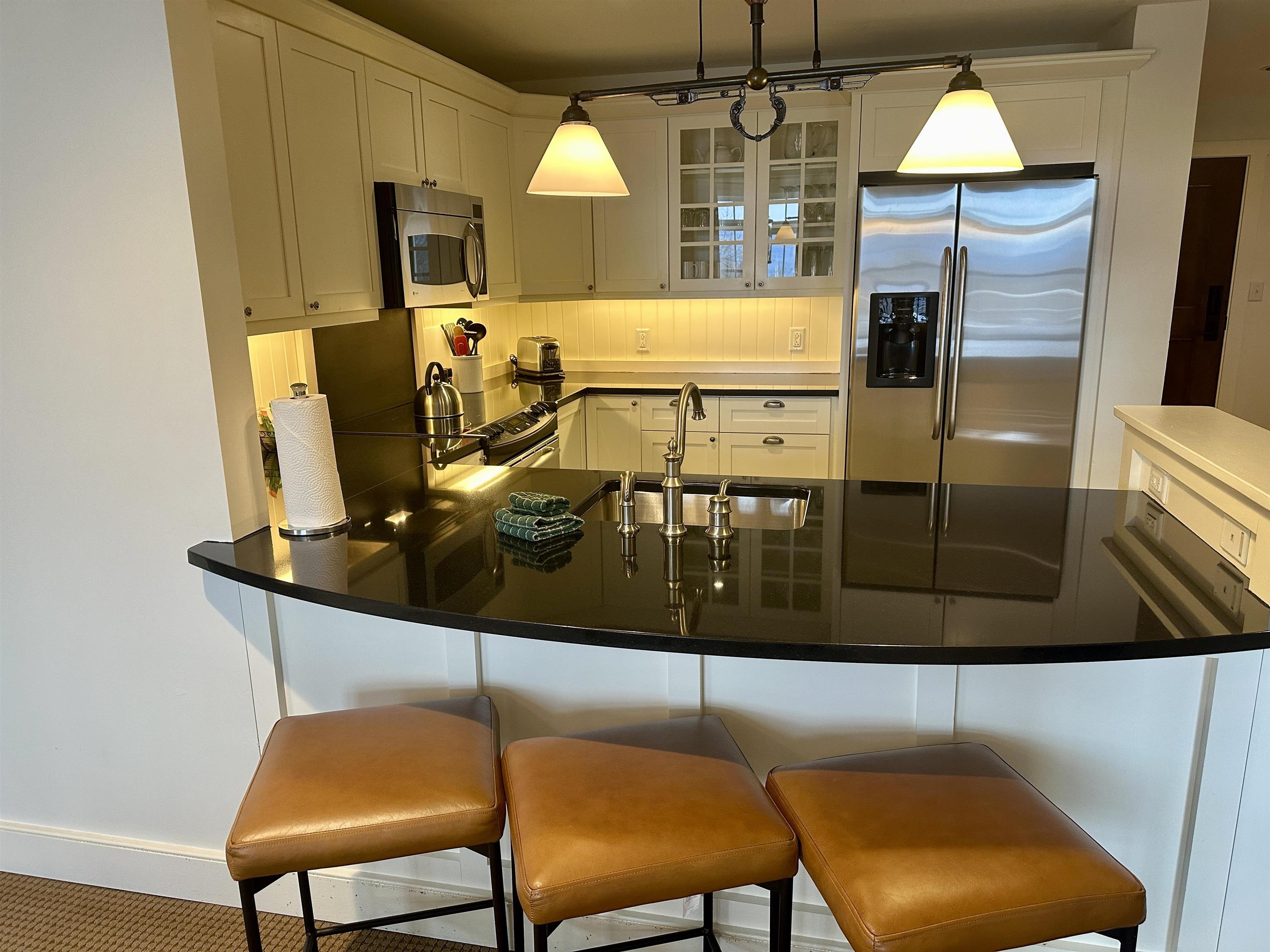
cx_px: 635
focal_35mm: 24
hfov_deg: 71.6
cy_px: 476
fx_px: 881
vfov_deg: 56.8
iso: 200
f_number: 1.78
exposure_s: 1/120
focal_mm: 6.86
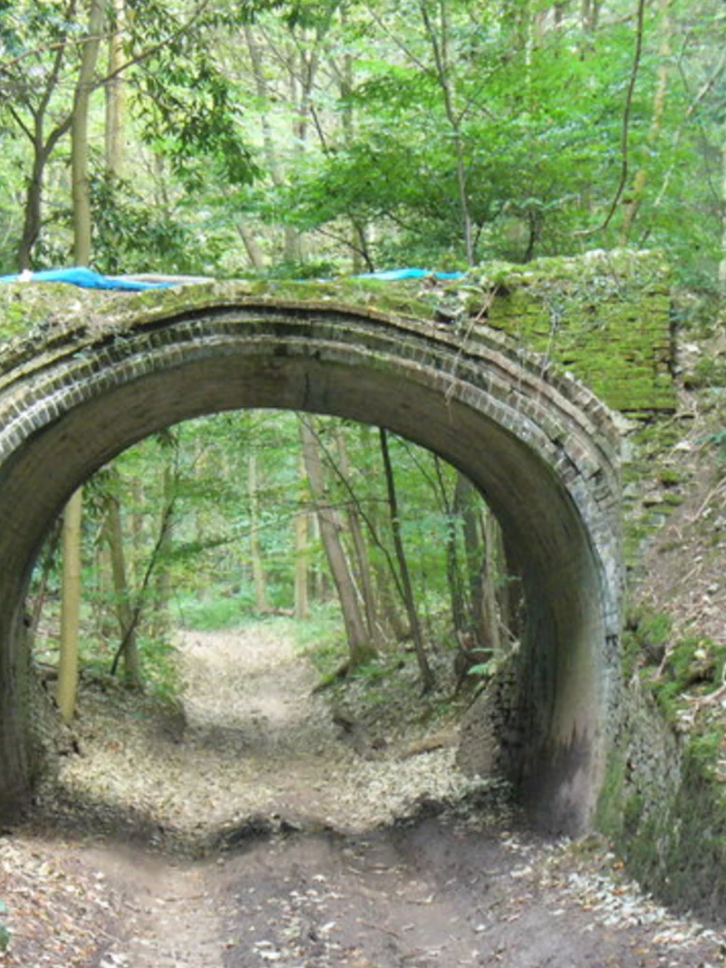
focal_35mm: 93
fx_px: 2601
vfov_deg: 21.1
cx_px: 329
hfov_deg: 15.9
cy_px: 488
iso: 320
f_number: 3.2
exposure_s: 1/30
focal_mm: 11.4
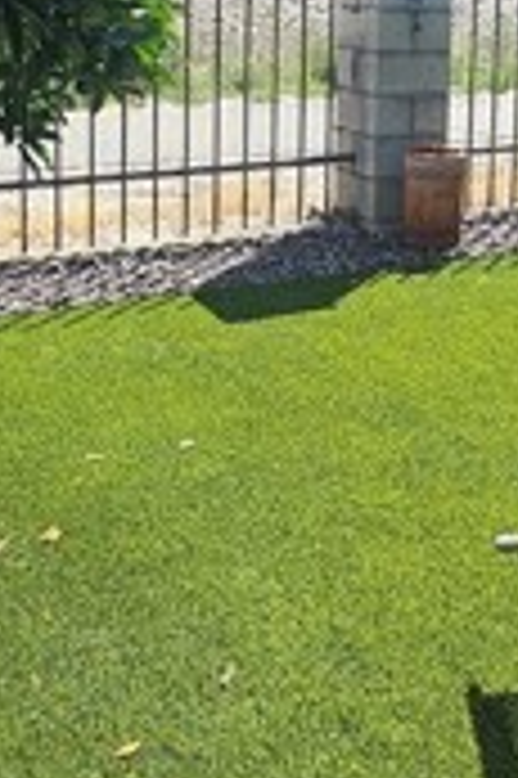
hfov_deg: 26.8
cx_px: 342
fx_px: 1081
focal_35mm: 50
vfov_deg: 37.0
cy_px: 72
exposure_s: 1/963
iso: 50
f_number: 2.2
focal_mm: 2.2
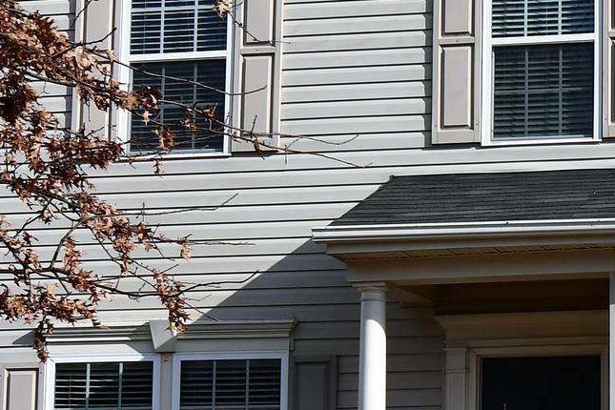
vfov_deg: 10.8
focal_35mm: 127
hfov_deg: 15.6
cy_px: 291
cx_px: 730
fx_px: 2169
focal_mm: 20
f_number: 10
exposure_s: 1/400
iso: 100
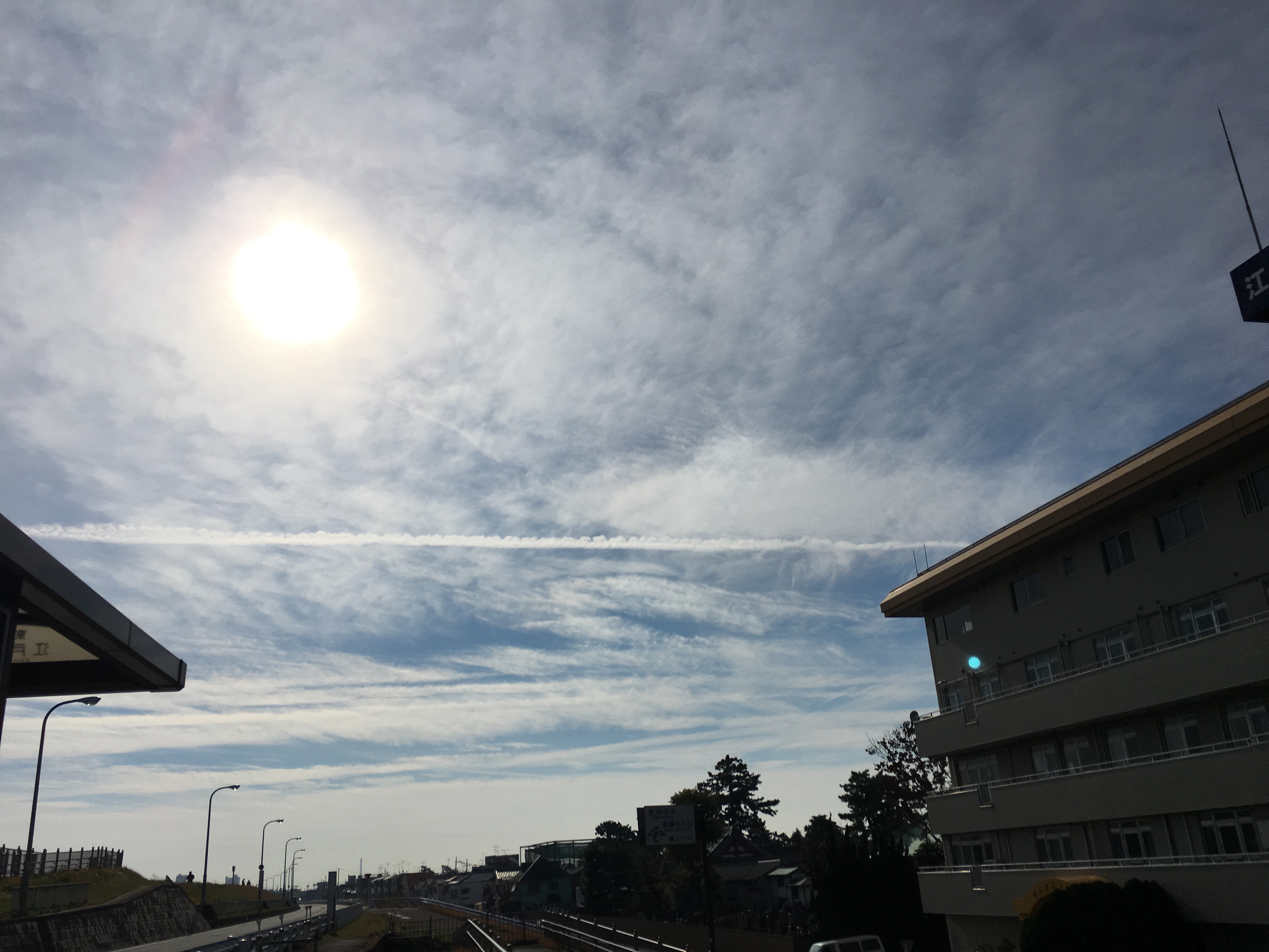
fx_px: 1063
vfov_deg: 48.2
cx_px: 634
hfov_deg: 61.7
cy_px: 476
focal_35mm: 29
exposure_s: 1/12821
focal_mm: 4.15
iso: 25
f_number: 2.2
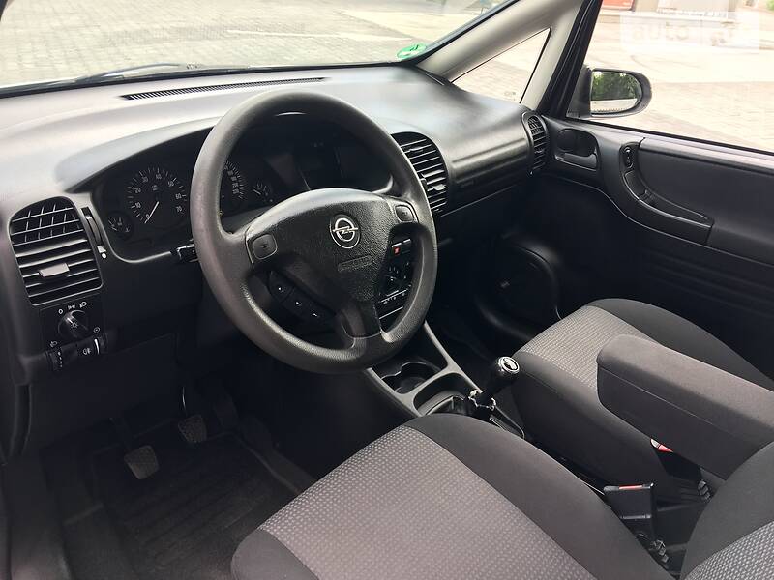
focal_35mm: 29
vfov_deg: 48.2
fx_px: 648
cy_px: 290
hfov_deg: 61.7
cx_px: 387
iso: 25
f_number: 2.2
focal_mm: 4.2
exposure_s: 1/50
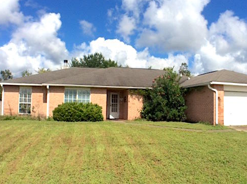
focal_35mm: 42
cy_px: 87
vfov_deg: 34.2
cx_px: 136
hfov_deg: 44.8
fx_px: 299
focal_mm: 3.3
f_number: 2.4
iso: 32
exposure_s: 1/1972
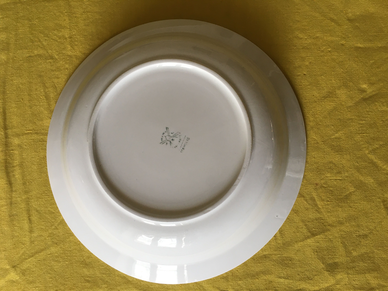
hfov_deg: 61.7
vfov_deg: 48.2
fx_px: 325
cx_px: 194
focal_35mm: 29
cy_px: 146
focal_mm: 4.15
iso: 32
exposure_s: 1/33
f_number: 2.2
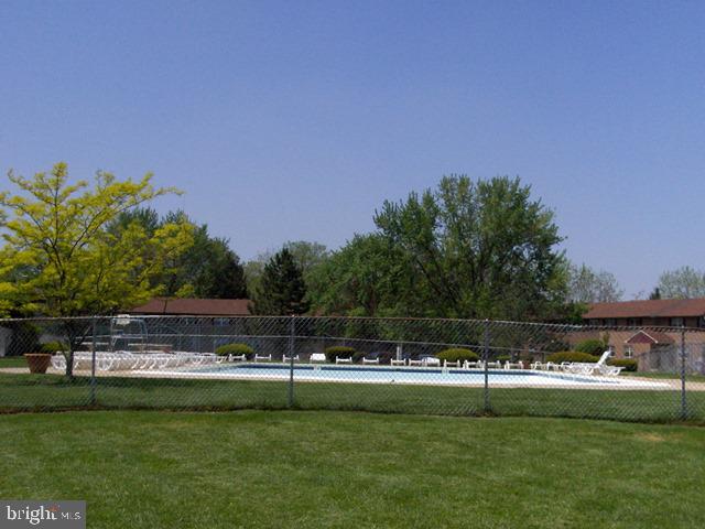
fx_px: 1263
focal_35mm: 62
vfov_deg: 23.7
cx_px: 352
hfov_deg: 31.2
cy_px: 264
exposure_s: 1/2041
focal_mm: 10.19
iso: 100
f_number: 5.6
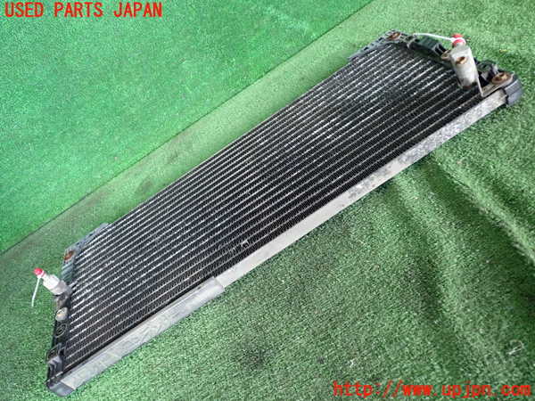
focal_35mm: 30
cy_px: 200
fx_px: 464
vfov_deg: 46.8
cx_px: 268
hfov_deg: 60.0
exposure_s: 1/125
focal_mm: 5.4
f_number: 2.3
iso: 640
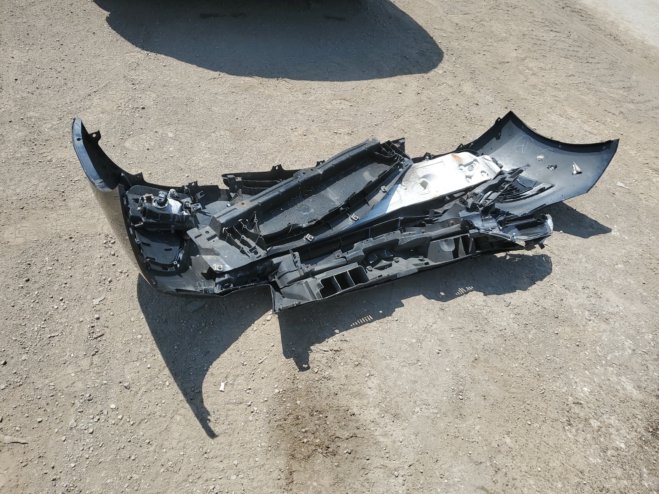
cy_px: 247
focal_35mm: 26
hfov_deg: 67.3
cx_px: 330
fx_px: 495
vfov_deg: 53.1
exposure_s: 1/2500
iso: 50
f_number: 1.5
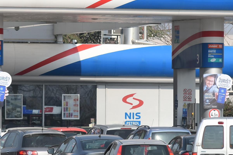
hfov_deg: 3.3
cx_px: 93
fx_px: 4045
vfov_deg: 2.2
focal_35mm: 625
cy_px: 57
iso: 200
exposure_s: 1/1250
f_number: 6.3
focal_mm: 200
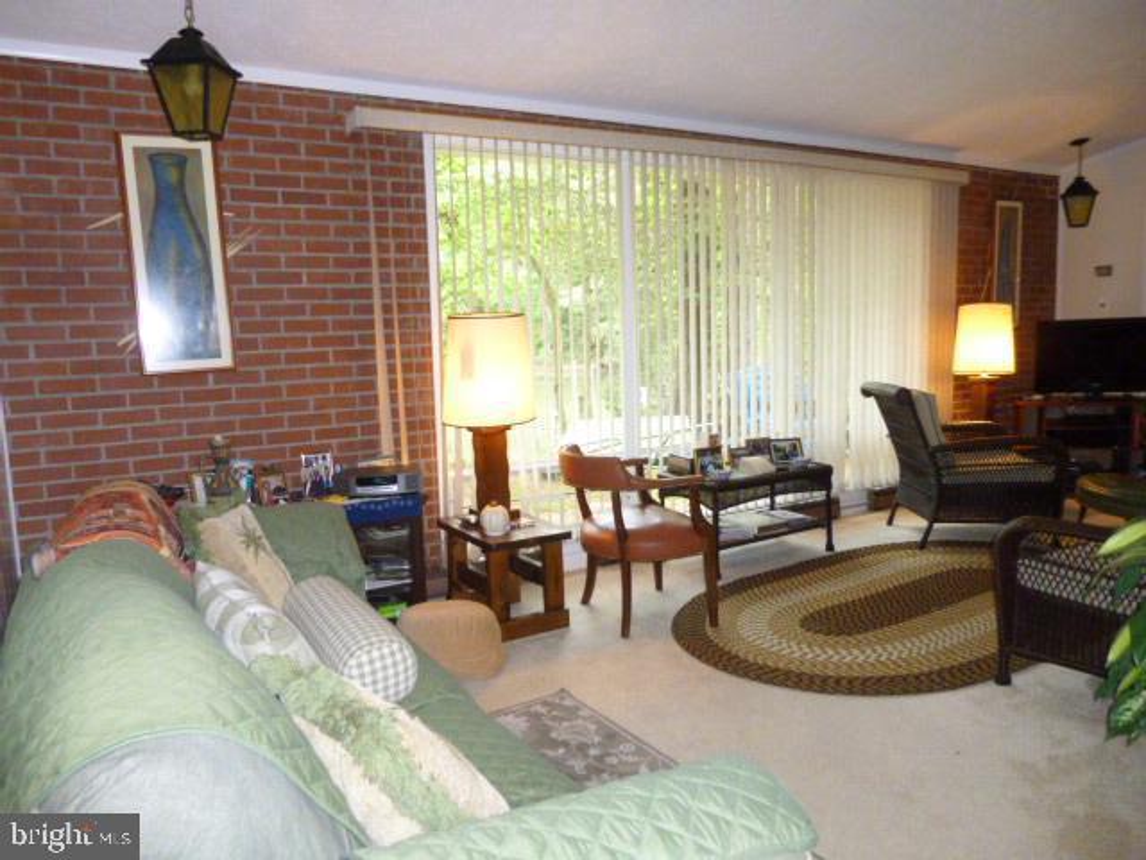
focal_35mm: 25
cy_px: 430
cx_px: 573
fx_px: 828
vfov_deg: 54.9
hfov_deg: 69.4
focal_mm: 4.5
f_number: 3.1
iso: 500
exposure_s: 1/60
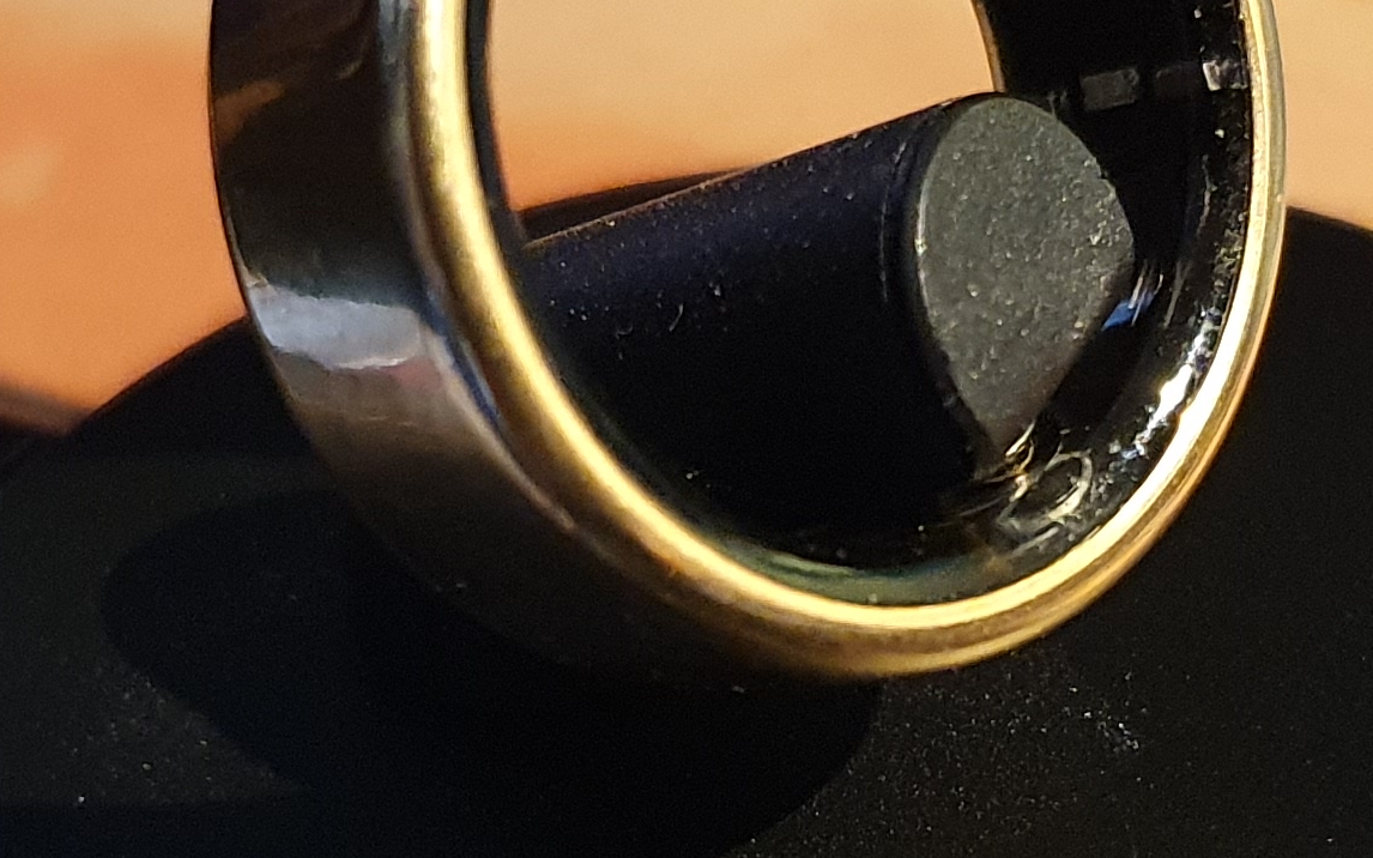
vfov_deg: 13.4
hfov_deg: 21.4
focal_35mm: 97
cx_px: 809
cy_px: 749
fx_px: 3629
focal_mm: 4.32
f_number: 1.5
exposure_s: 1/24
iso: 500
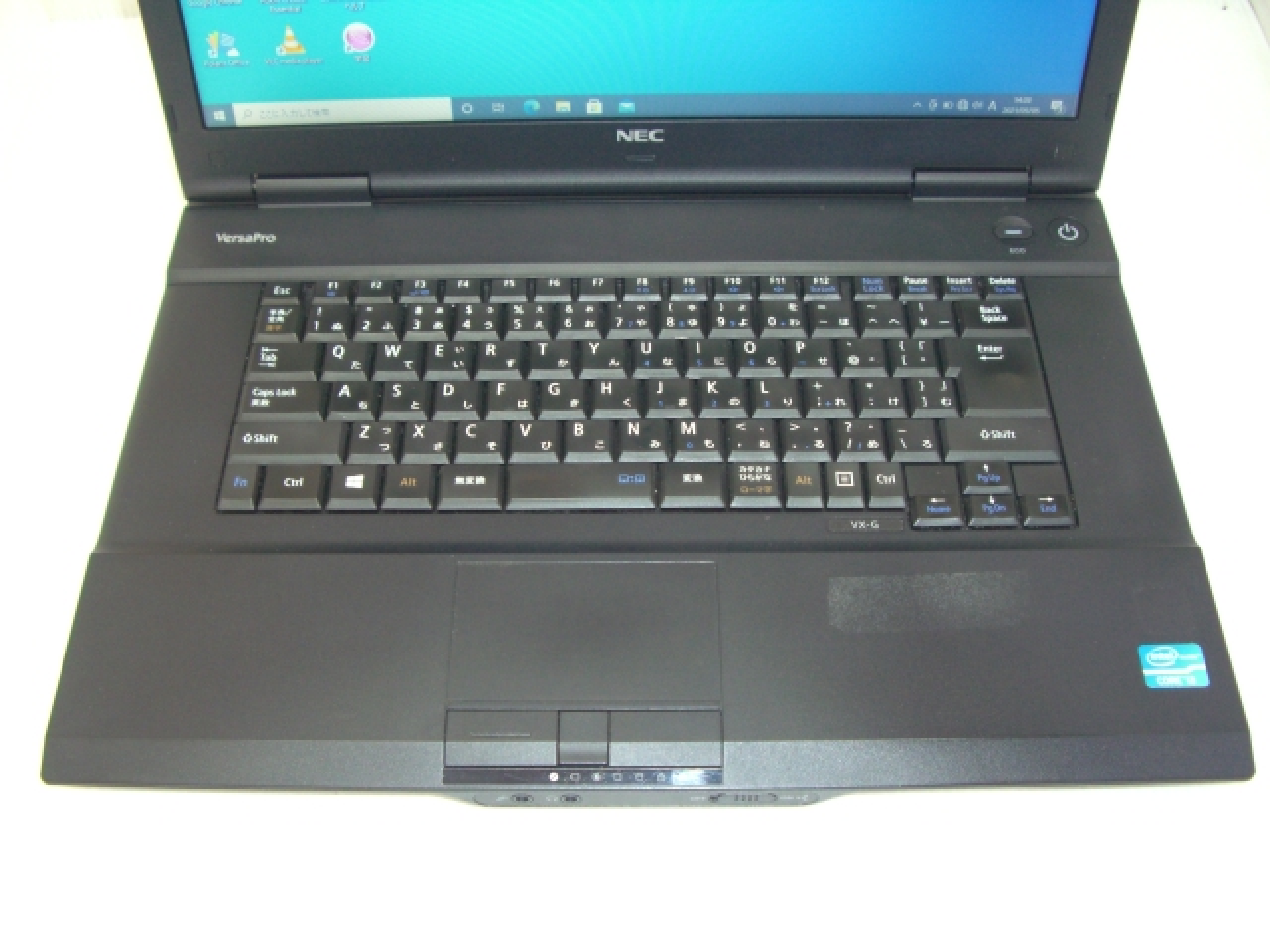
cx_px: 635
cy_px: 476
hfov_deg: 49.0
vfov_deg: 37.7
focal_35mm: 38
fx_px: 1394
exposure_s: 1/30
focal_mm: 7.9
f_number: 2.8
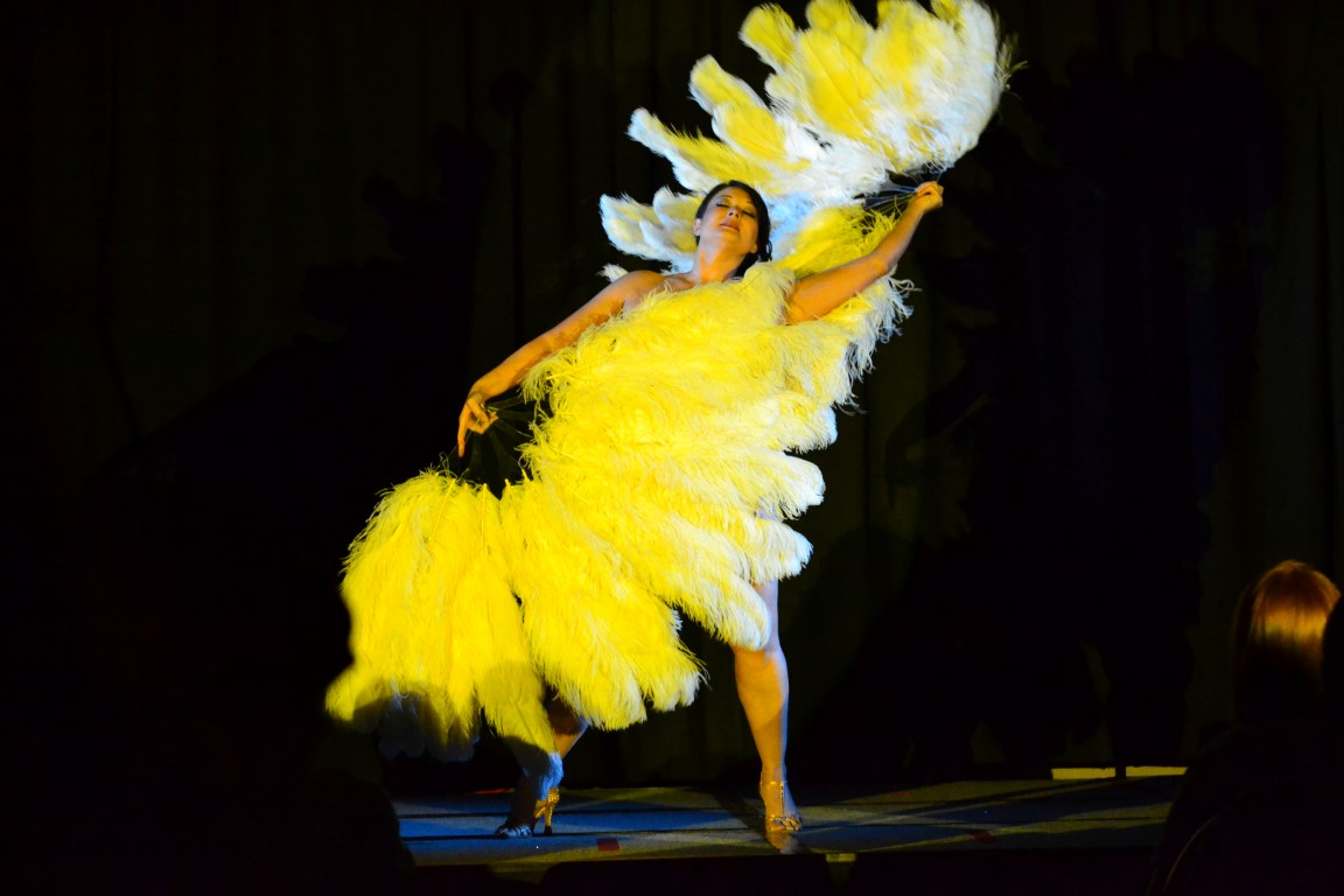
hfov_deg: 20.6
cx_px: 672
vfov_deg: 13.8
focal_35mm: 99
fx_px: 3696
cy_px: 448
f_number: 4.2
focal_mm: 66
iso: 3200
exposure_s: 1/80
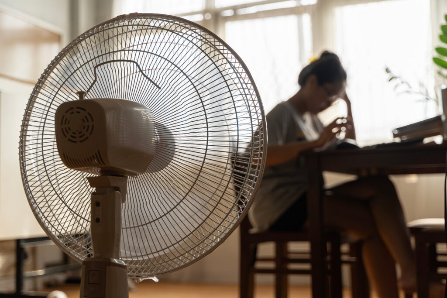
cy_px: 149
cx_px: 224
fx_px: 596
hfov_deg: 41.1
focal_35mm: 48
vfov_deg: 28.1
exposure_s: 1/400
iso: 200
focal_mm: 48
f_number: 2.8
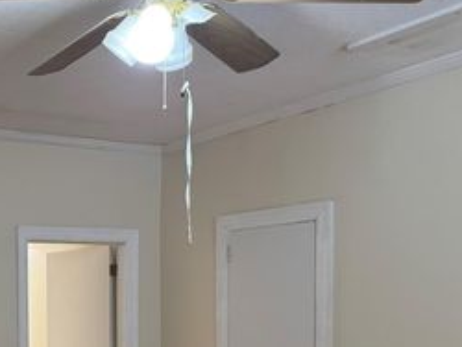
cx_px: 9
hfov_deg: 36.1
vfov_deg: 28.7
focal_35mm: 48
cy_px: 333
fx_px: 641
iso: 400
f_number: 1.78
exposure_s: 1/60
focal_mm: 6.76
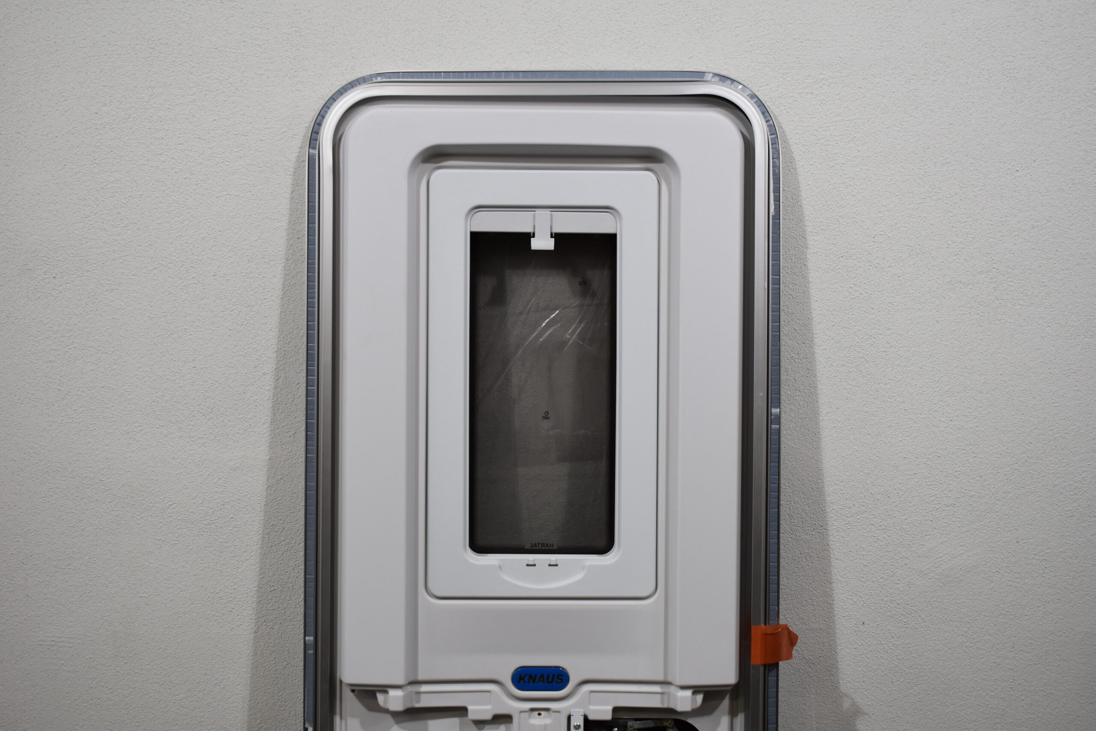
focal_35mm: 44
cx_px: 548
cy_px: 366
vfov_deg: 30.9
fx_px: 1324
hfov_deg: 45.0
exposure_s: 1/125
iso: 320
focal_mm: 29
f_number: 5.6
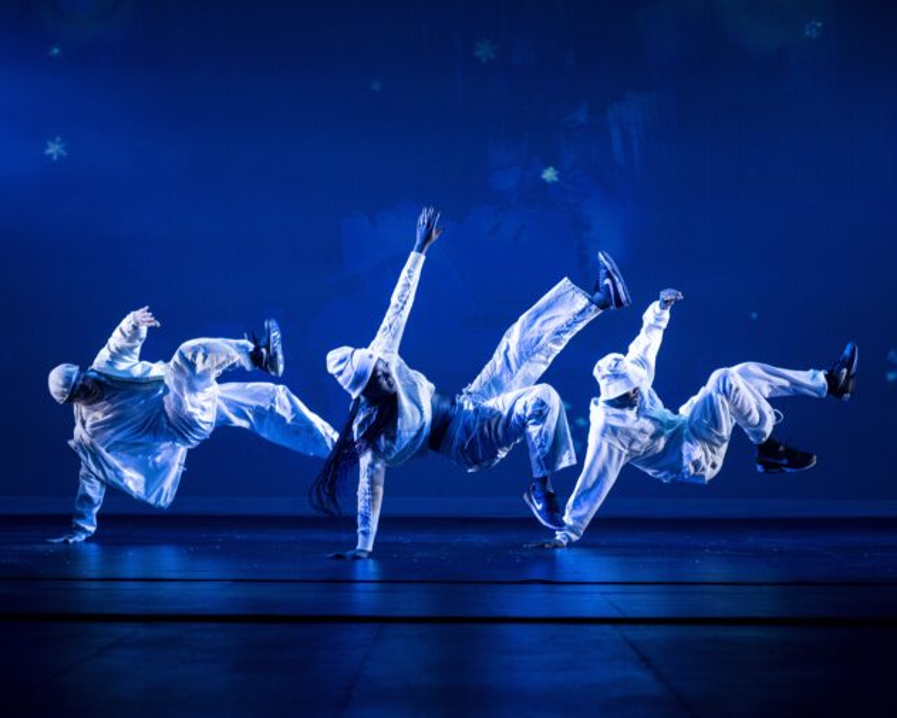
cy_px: 360
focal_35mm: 80
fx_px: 2124
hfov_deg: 23.8
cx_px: 428
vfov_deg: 19.2
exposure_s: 1/800
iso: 2500
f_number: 3.5
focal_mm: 70
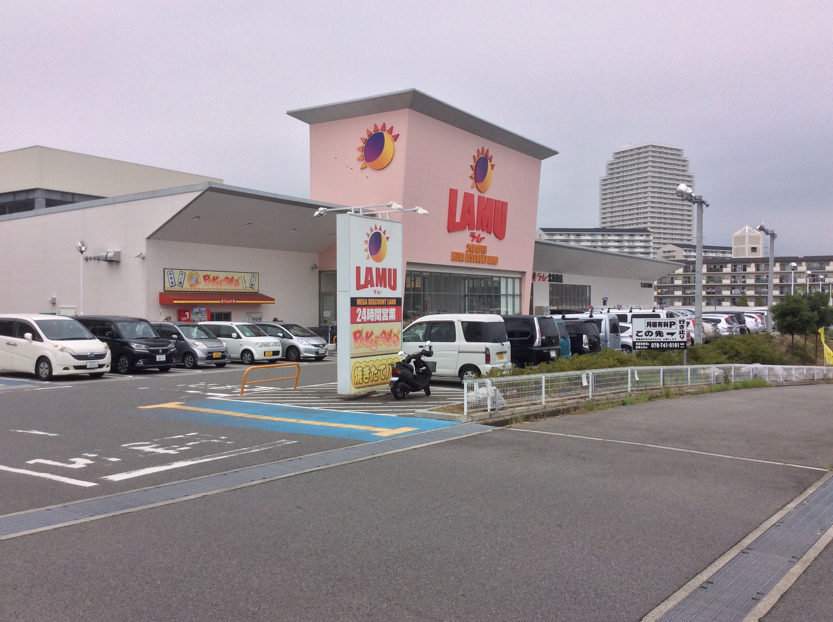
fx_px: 769
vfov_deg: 44.1
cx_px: 416
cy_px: 311
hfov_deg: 56.9
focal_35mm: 32
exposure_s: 1/2288
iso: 32
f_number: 2.4
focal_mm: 3.3
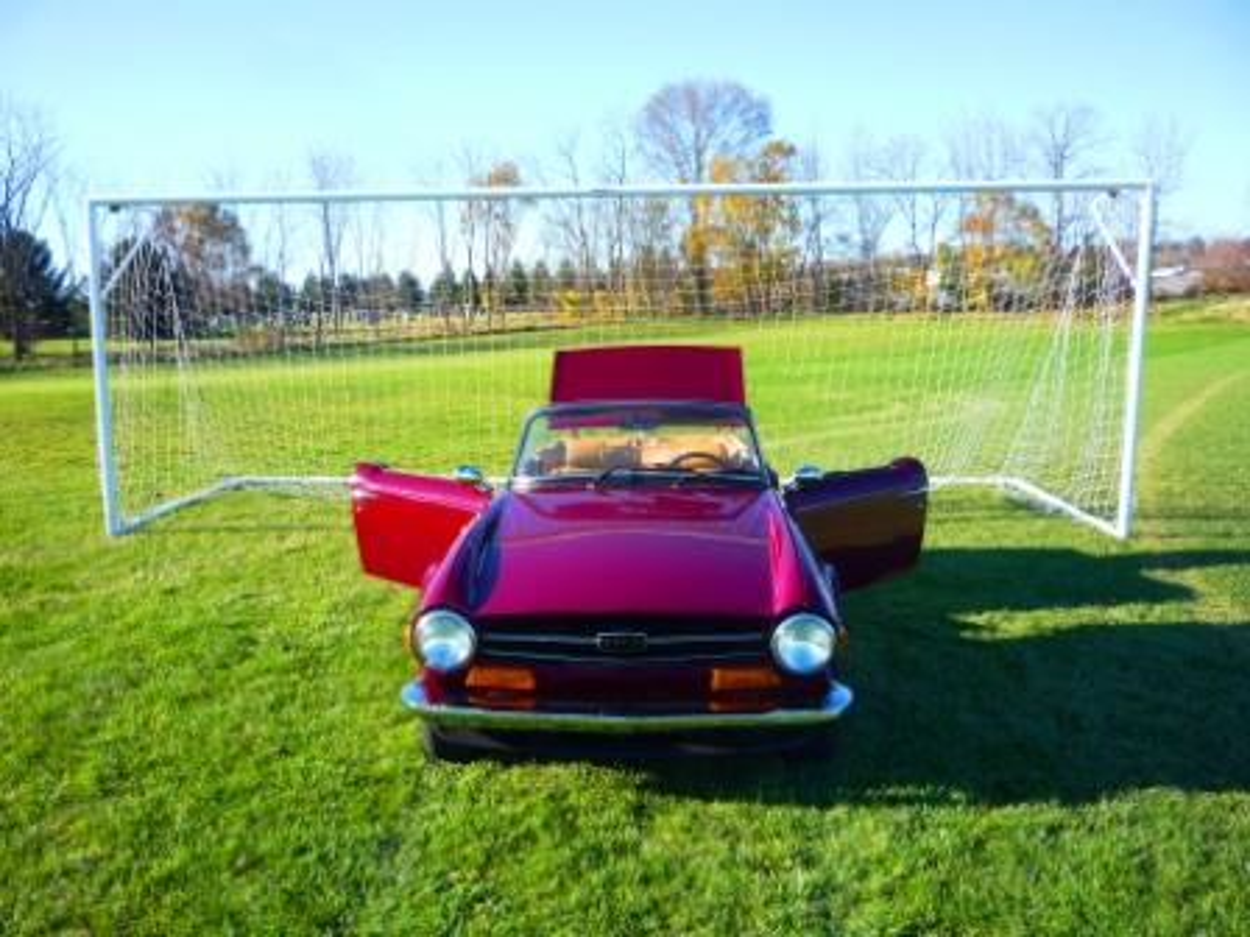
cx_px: 625
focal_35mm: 30
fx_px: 1083
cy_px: 468
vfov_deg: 46.8
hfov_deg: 60.0
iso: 100
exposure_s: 1/200
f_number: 4
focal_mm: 5.2
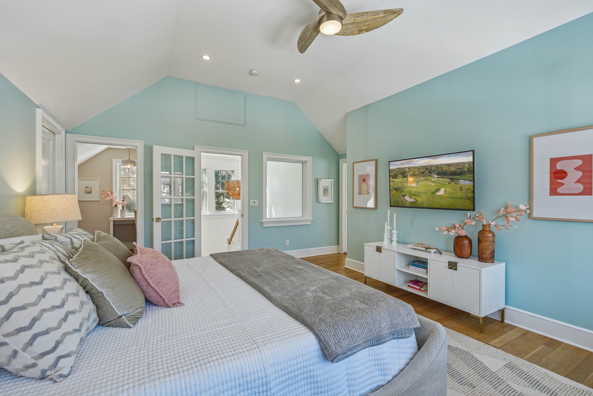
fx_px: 264
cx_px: 296
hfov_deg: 96.7
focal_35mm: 16
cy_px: 198
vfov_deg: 73.7
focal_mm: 16
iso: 400
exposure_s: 1/125
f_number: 5.6
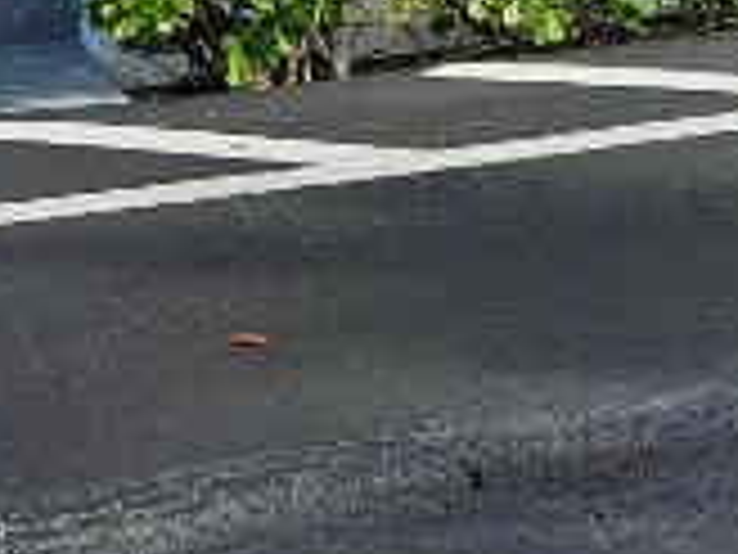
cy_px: -387
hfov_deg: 11.9
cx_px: 1598
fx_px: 3070
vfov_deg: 9.8
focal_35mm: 144
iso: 25
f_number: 1.8
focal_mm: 5.4
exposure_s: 1/1804
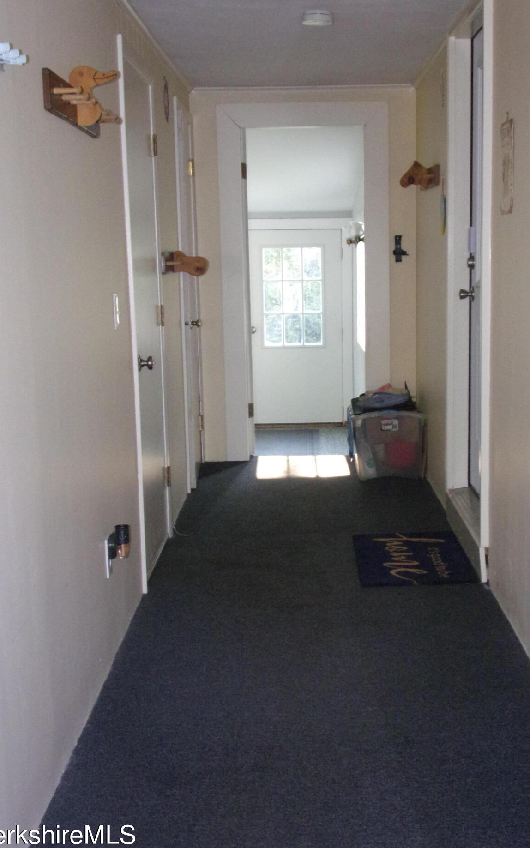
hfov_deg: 28.5
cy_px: 415
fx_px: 1040
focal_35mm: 45
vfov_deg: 44.4
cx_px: 319
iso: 400
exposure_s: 1/34
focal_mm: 7
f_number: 3.9
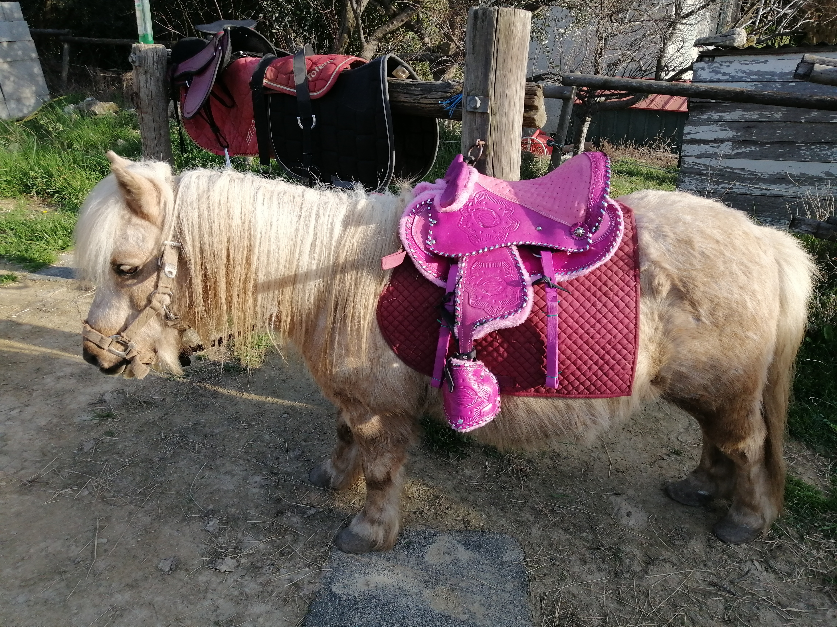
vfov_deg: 53.1
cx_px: 418
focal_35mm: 26
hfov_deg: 67.3
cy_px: 314
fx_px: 629
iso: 80
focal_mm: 3.96
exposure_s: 1/900
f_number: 1.8
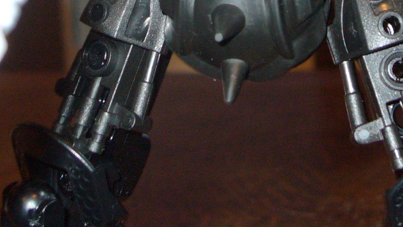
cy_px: -144
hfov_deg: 13.1
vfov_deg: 7.2
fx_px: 1752
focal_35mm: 164
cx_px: 220
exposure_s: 1/8
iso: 125
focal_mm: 9.9
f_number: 3.1
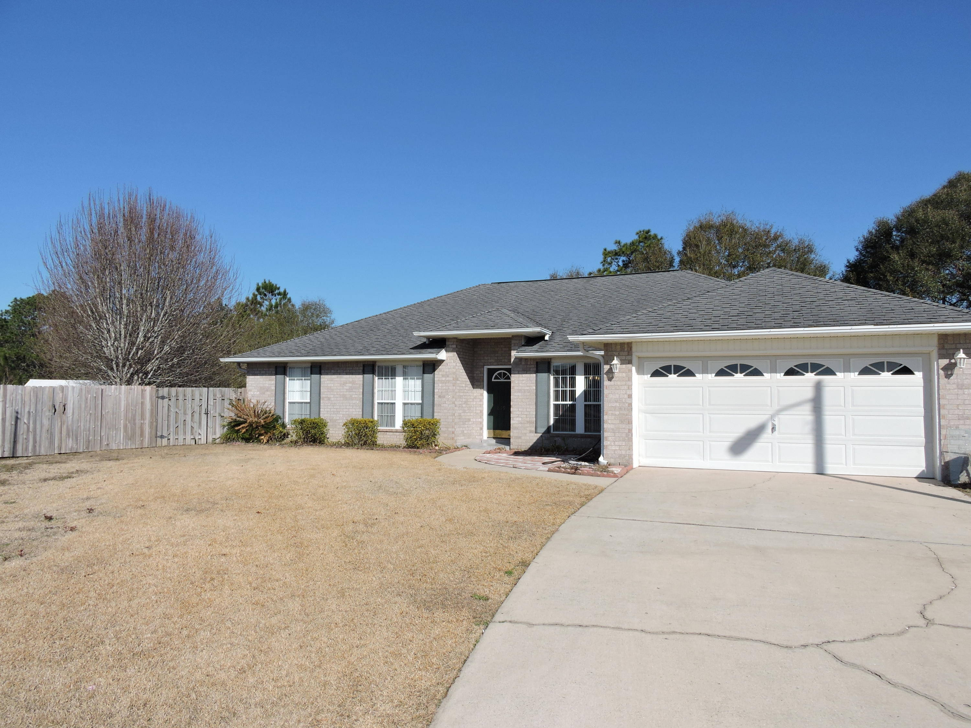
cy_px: 364
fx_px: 673
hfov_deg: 71.6
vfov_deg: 56.8
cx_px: 486
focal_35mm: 24
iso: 100
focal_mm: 4.3
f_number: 3.8
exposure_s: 1/1250
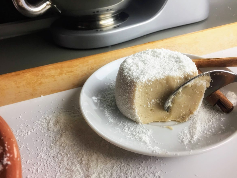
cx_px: 118
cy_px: 89
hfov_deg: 61.6
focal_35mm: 29
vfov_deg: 48.2
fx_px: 199
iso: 32
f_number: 2.2
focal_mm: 4.15
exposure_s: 1/33
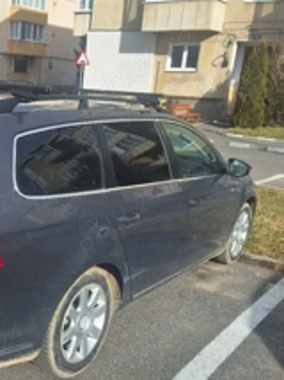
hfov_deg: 32.0
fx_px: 471
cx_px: 32
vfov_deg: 43.6
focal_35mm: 43
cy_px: 231
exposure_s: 1/5000
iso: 40
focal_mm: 5.54
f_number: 1.8
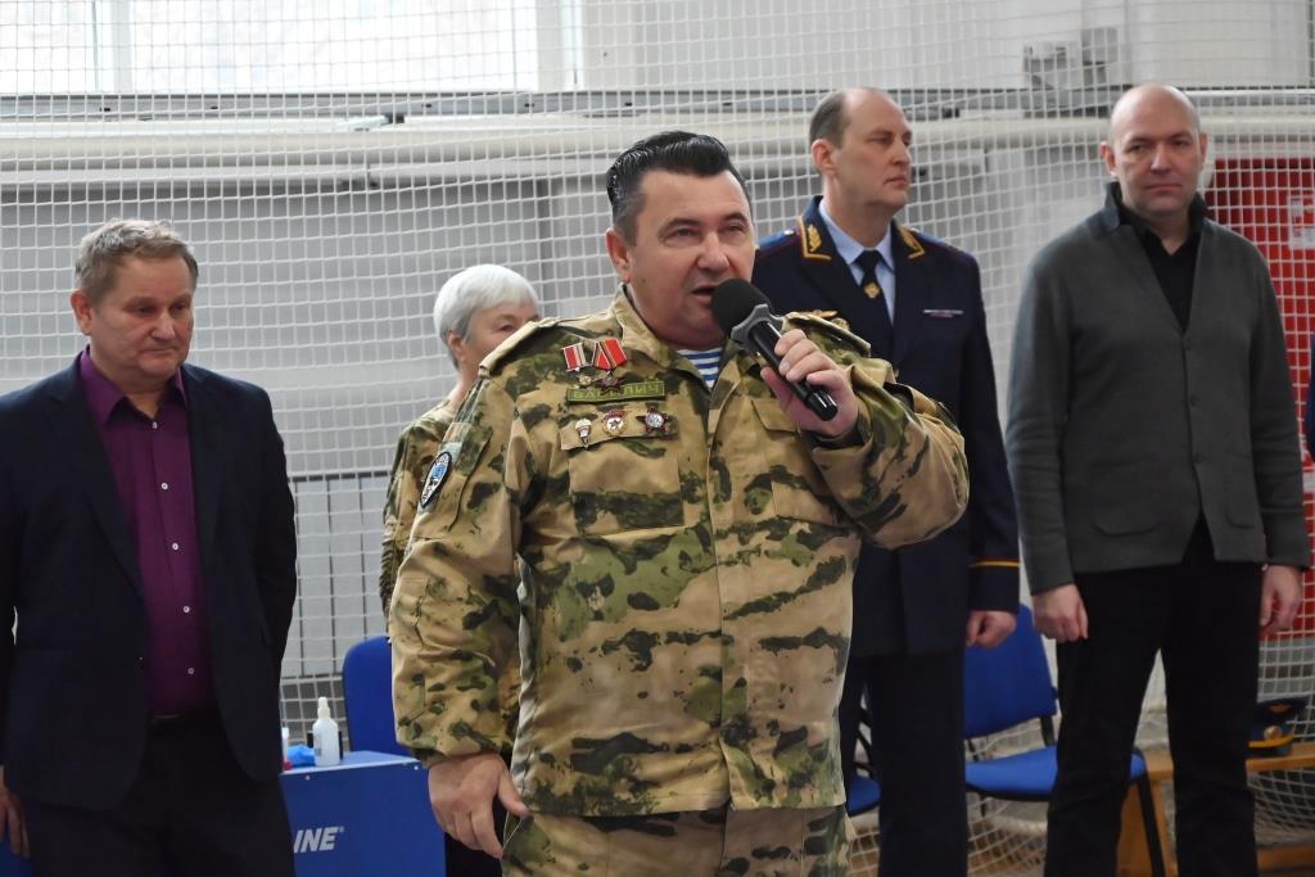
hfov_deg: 21.9
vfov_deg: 14.7
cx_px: 658
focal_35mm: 93
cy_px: 438
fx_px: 3397
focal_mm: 62
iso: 6400
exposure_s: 1/320
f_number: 5.3
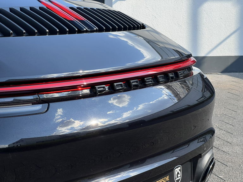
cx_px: 122
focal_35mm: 77
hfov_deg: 25.3
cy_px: 91
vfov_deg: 19.1
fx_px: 541
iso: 32
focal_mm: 9
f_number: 2.8
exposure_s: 1/195
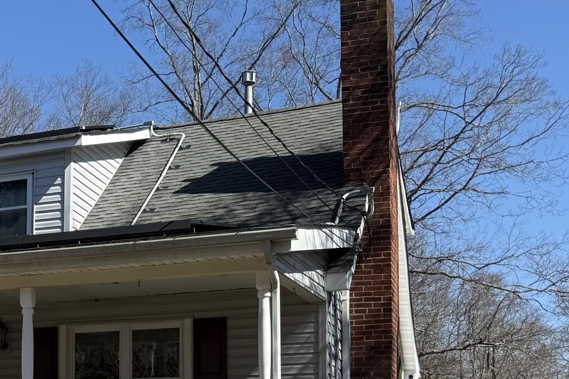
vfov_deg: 18.6
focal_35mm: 71
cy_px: 396
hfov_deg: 25.8
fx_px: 1122
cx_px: -95
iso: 80
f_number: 1.78
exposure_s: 1/3759
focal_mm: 6.76
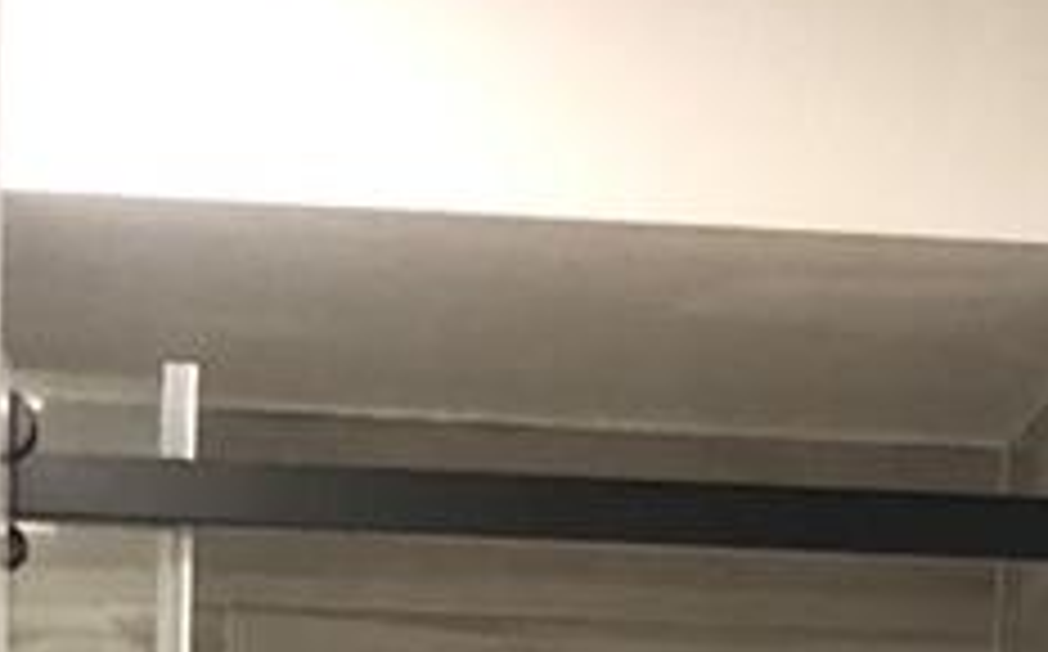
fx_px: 5591
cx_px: 985
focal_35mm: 196
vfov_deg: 6.1
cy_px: 2095
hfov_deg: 10.6
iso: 40
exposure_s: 1/17
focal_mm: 3.99
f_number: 1.8
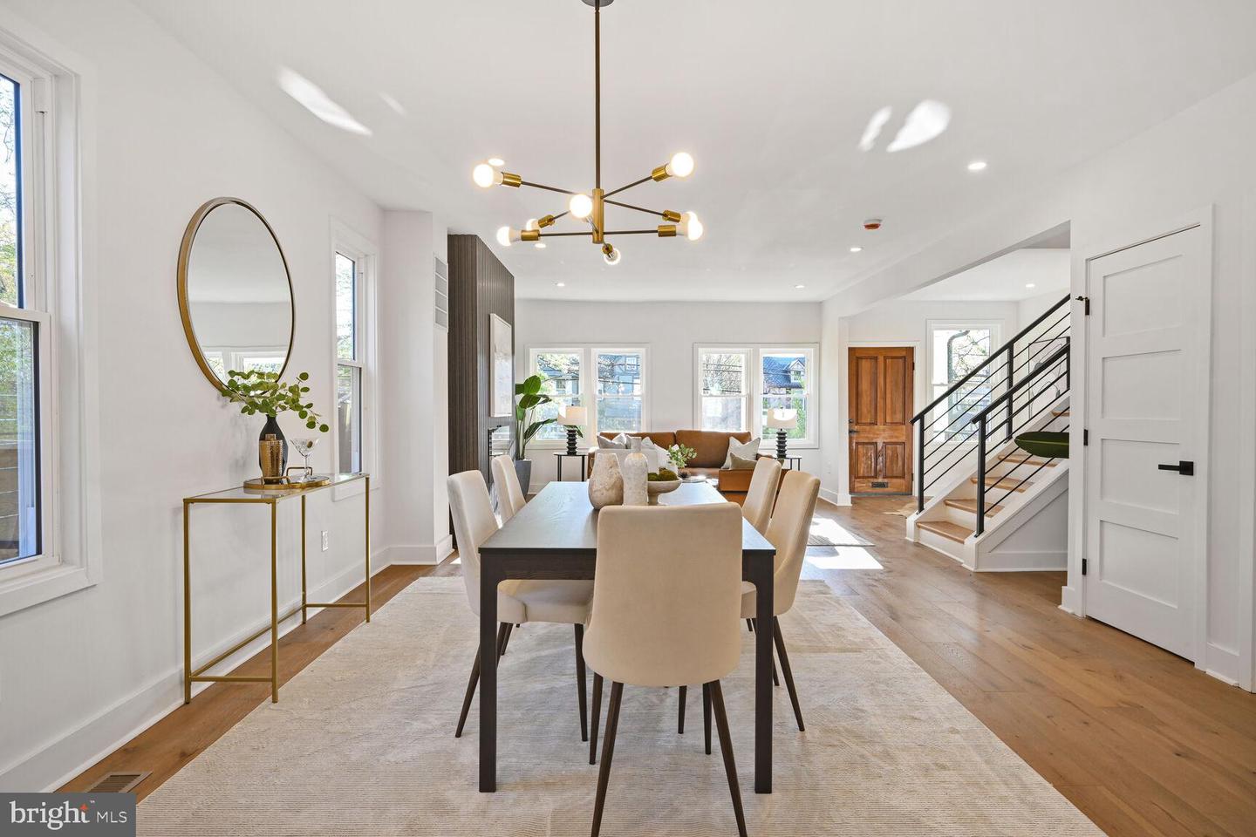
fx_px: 680
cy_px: 418
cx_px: 628
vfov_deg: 63.2
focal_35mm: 20
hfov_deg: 85.4
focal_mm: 19.5
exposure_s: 1/20
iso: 200
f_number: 9
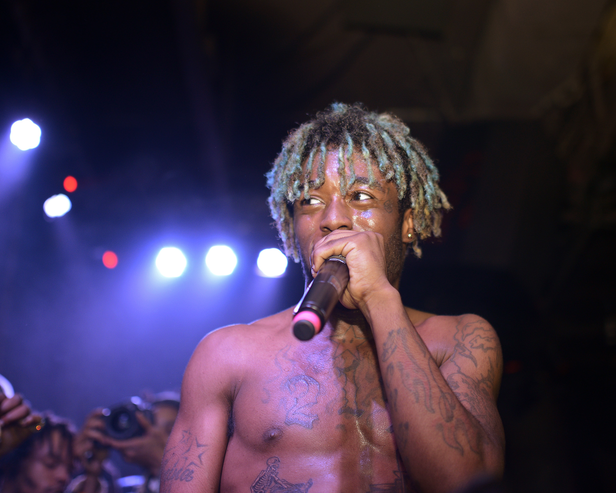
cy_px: 244
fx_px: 729
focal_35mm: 40
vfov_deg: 37.3
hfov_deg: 45.7
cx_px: 354
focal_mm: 35
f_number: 1.4
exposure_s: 1/250
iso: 500
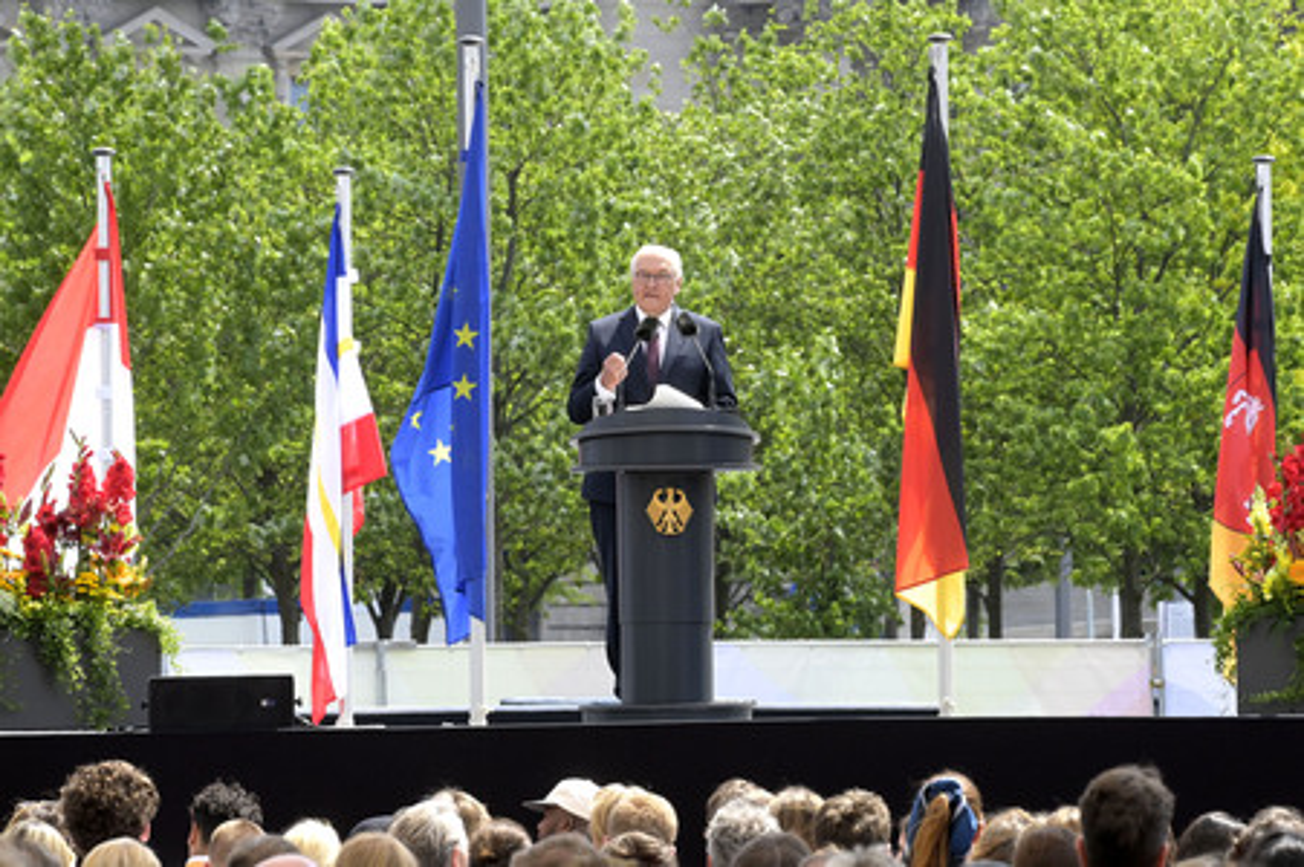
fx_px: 10135
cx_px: 652
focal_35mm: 280
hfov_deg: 7.4
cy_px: 434
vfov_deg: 4.9
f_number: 16
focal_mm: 280
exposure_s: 1/800
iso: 4000
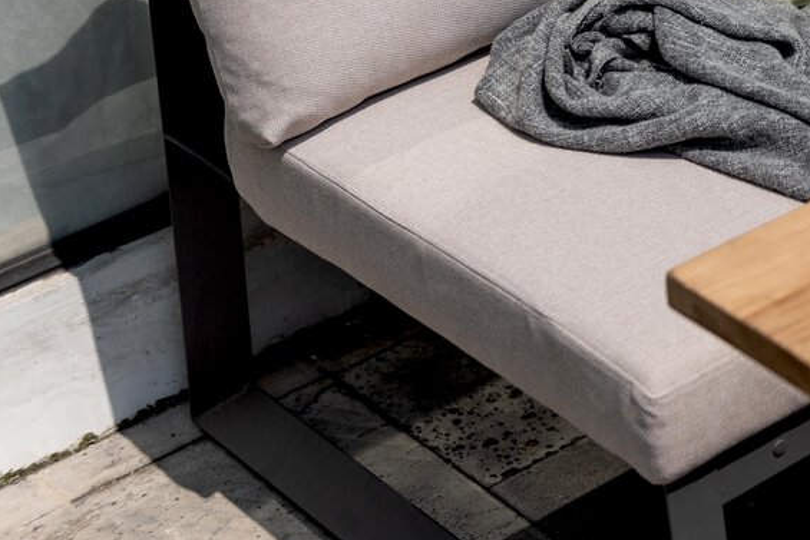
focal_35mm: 119
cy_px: -148
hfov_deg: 16.1
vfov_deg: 11.3
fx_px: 2678
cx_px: 1121
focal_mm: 42
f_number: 3.5
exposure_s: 1/4000
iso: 100
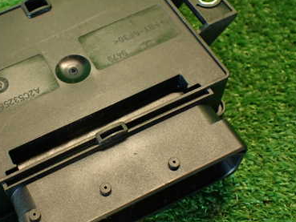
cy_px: 107
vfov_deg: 28.0
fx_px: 445
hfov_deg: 36.0
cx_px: 77
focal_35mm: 52
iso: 250
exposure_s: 1/30
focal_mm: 5.79
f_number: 2.4
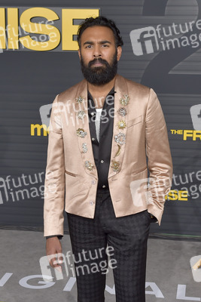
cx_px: 100
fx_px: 318
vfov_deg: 50.7
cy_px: 151
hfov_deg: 35.1
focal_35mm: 38
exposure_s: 1/250
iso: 320
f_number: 6.3
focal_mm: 38
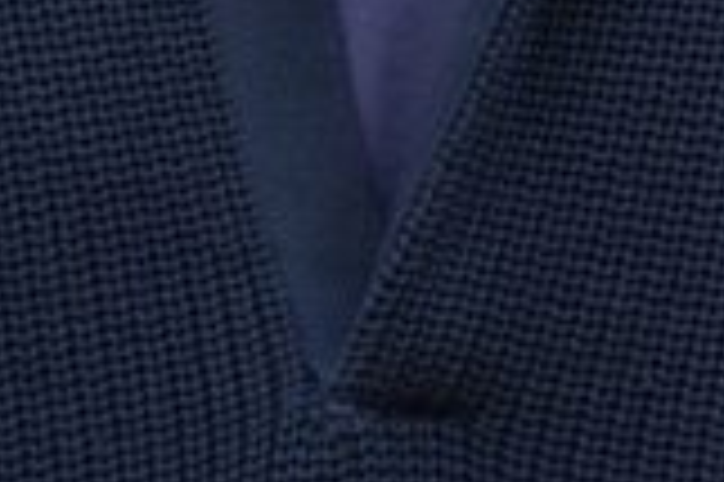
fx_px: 28468
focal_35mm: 1417
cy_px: 81
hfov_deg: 1.5
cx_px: 693
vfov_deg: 1.0
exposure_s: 1/200
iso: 800
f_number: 6.7
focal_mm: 230
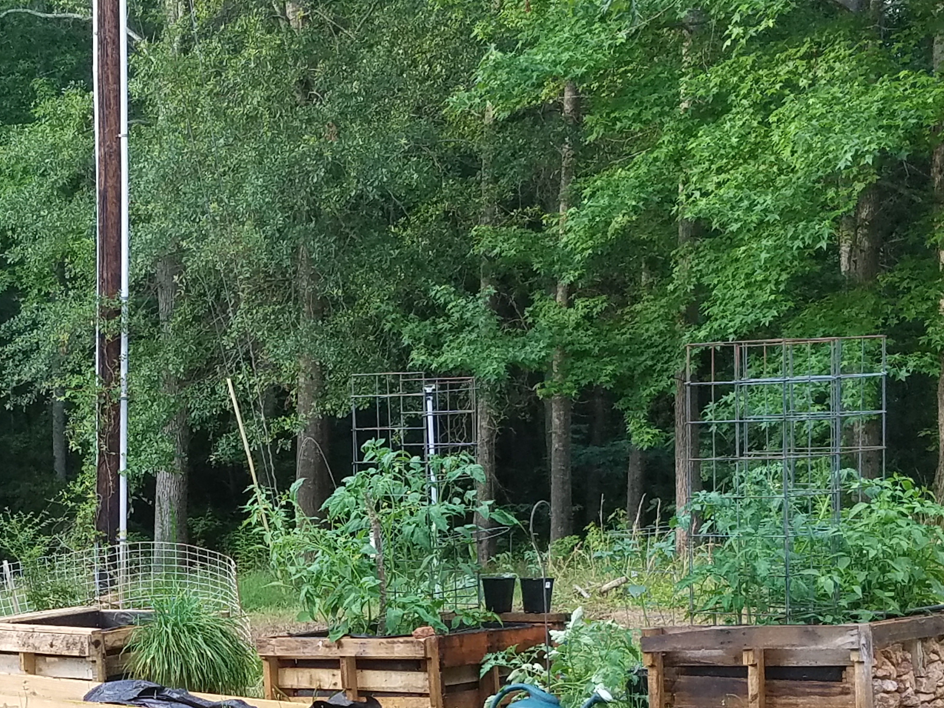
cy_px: 537
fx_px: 1091
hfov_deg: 45.4
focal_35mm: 40
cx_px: 250
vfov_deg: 35.1
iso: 50
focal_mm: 4.2
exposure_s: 1/167
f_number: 1.7
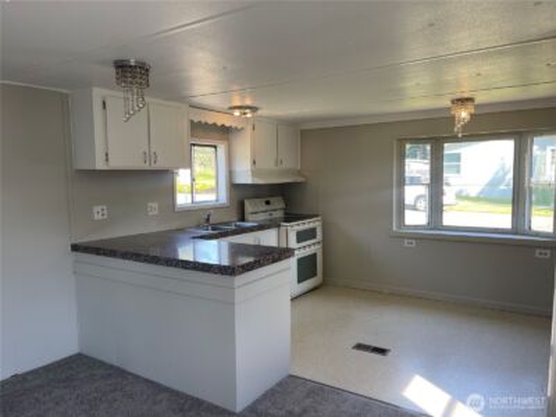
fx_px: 402
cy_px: 208
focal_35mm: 25
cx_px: 278
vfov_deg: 54.9
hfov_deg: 69.4
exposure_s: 1/121
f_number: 1.6
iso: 40
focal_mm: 5.1
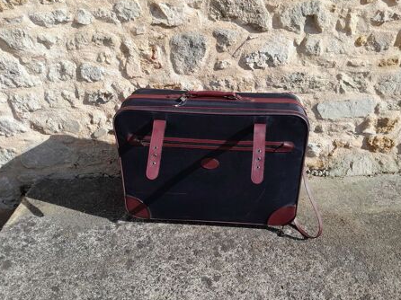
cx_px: 208
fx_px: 324
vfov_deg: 49.7
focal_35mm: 28
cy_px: 150
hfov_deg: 63.5
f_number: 1.8
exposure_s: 1/322
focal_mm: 3.98
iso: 40
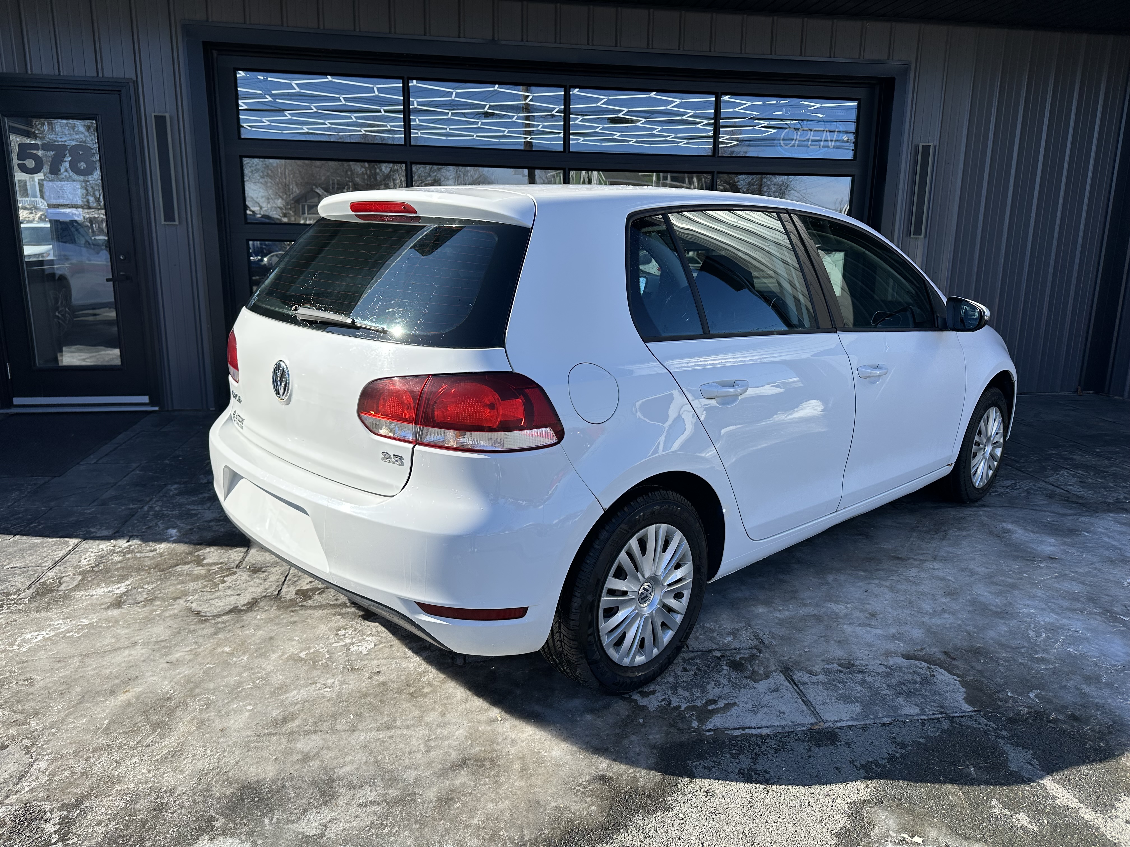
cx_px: 565
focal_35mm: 24
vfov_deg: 56.8
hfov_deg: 71.6
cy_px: 424
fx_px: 783
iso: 80
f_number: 1.78
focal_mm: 6.86
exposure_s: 1/3472
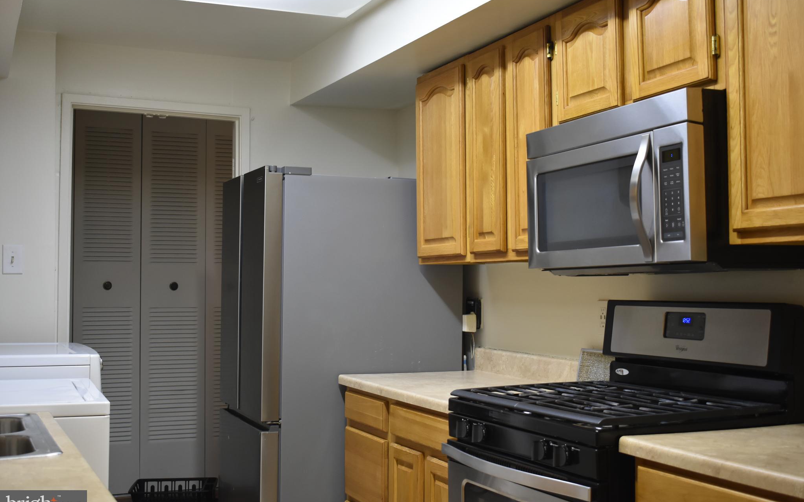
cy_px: 250
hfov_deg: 43.5
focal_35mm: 46
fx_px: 1008
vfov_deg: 28.0
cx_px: 403
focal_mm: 30
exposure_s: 1/80
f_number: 4.2
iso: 800
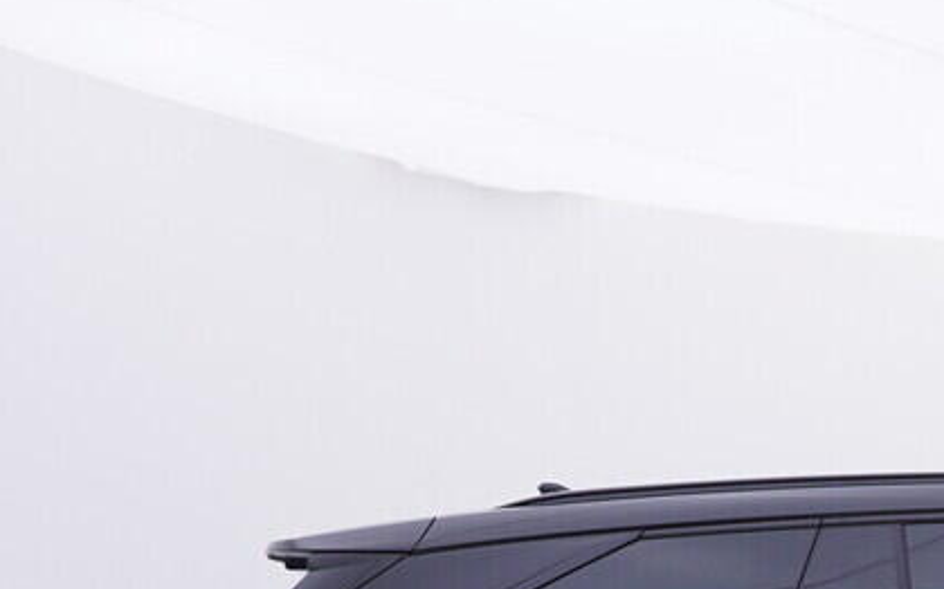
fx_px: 2025
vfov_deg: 15.1
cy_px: 940
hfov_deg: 22.1
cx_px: 1382
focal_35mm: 79
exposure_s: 1/80
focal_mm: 15
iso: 200
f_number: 5
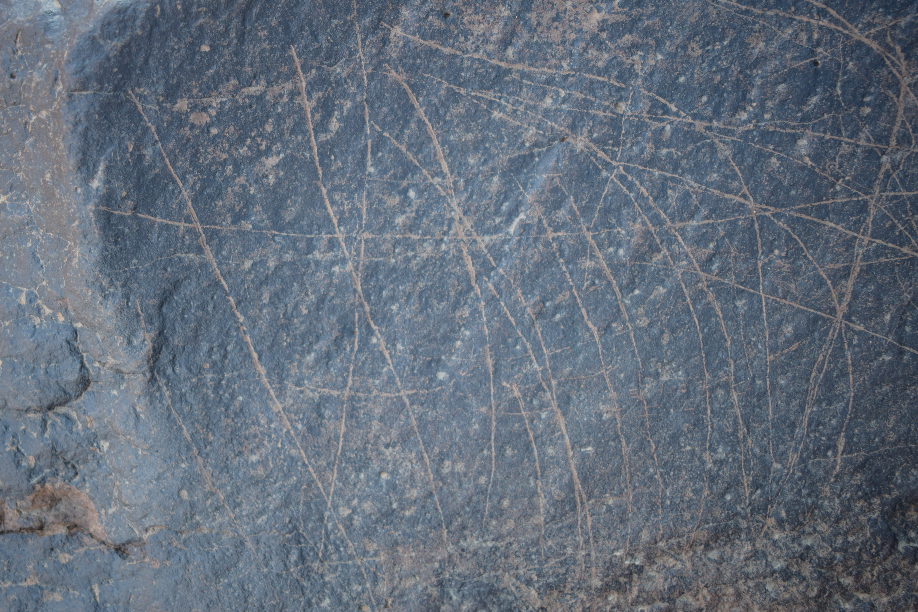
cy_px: 306
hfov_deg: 49.6
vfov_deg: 34.2
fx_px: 994
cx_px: 459
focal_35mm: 39
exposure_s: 1/60
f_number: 4
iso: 220
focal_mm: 26
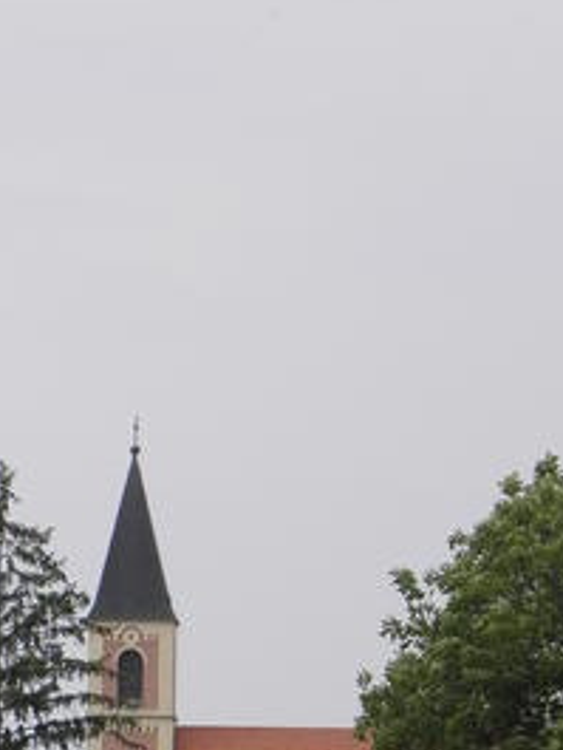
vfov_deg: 4.9
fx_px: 8732
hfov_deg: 3.7
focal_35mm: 403
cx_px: -8
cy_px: 773
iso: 64
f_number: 5.6
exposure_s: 1/320
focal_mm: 29.72
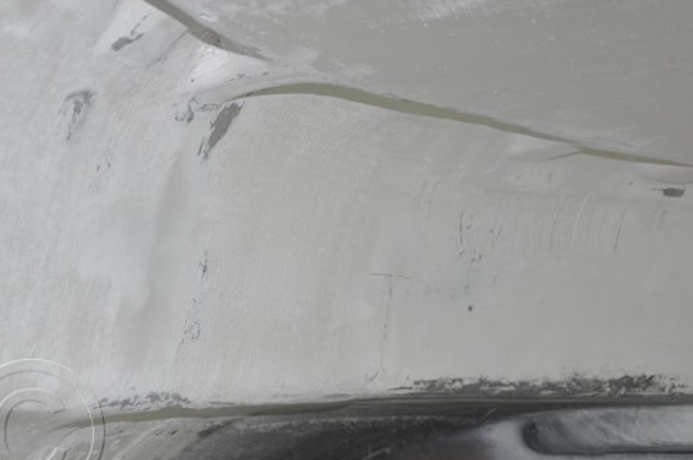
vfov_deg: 14.5
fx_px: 1807
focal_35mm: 94
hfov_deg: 21.1
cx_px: 32
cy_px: 210
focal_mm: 30
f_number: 4.2
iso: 200
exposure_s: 1/60
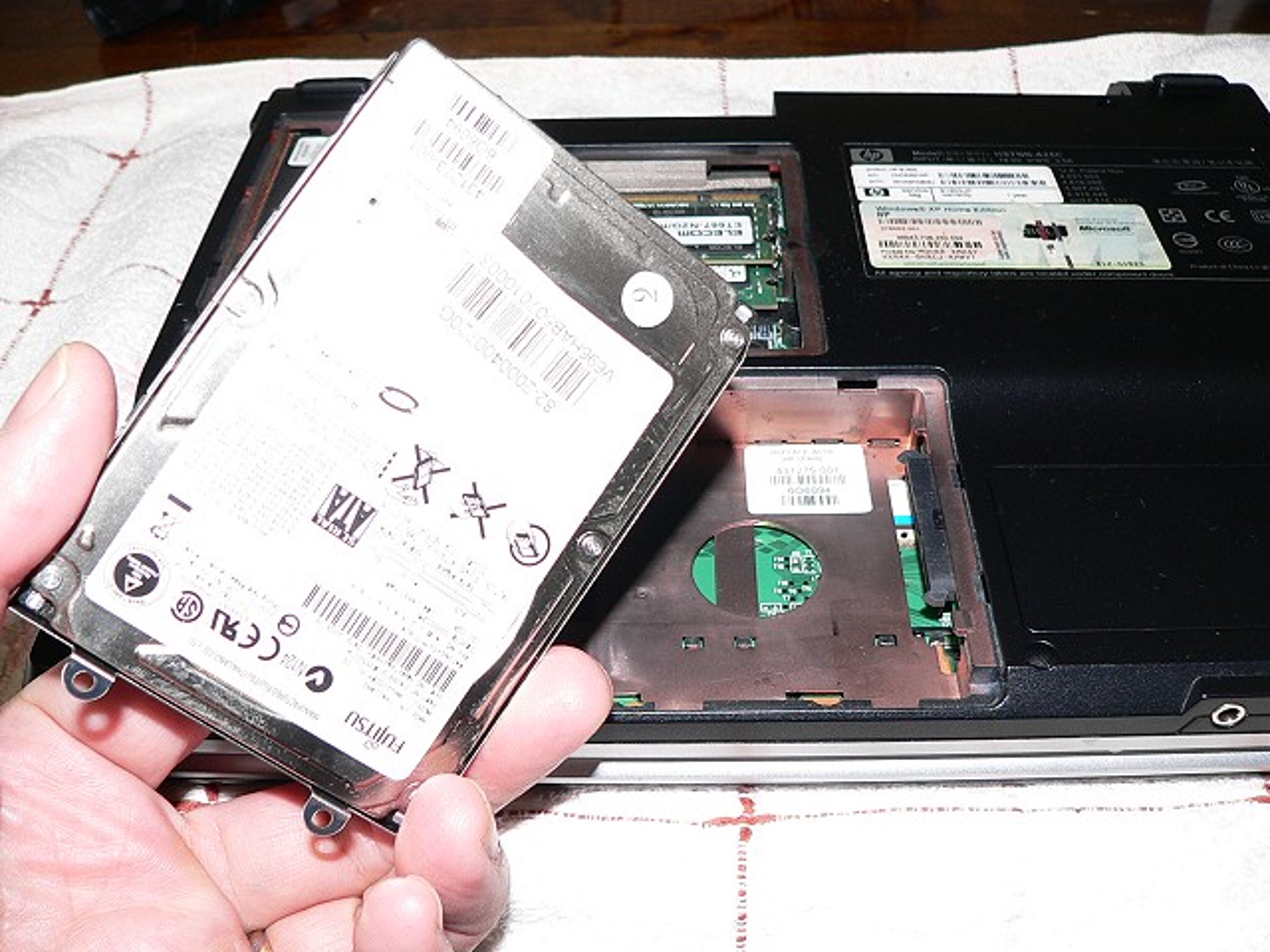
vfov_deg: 39.7
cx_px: 635
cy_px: 476
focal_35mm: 36
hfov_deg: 51.4
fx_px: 1321
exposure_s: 1/30
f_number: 2.8
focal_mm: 6
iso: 100
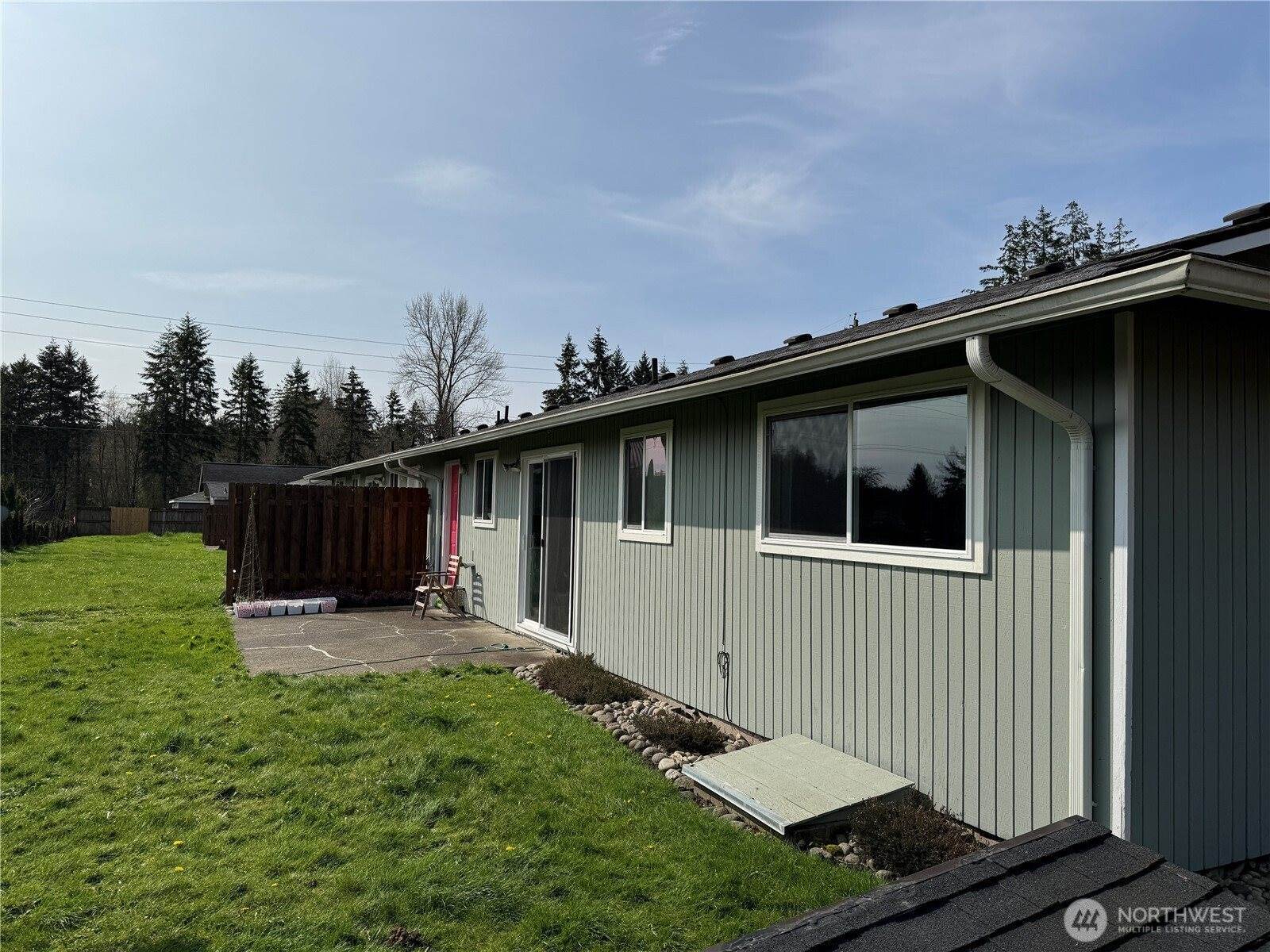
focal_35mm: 24
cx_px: 635
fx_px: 881
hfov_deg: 71.6
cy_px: 476
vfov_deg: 56.8
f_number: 1.78
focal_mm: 6.76
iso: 80
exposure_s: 1/9009
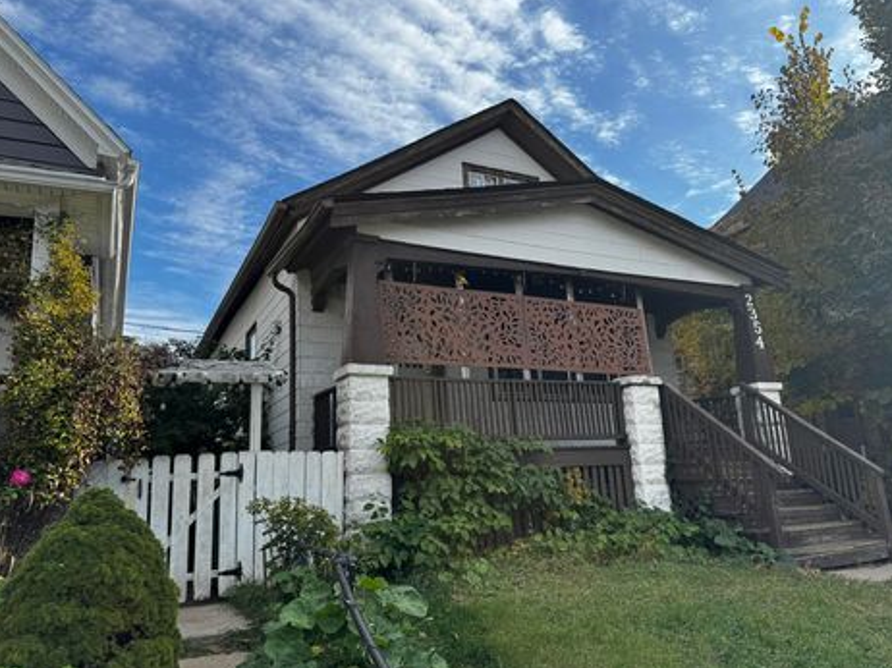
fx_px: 670
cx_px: 471
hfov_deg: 67.3
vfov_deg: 53.0
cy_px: 347
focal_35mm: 26
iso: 80
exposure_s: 1/3247
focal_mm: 6.76
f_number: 1.78
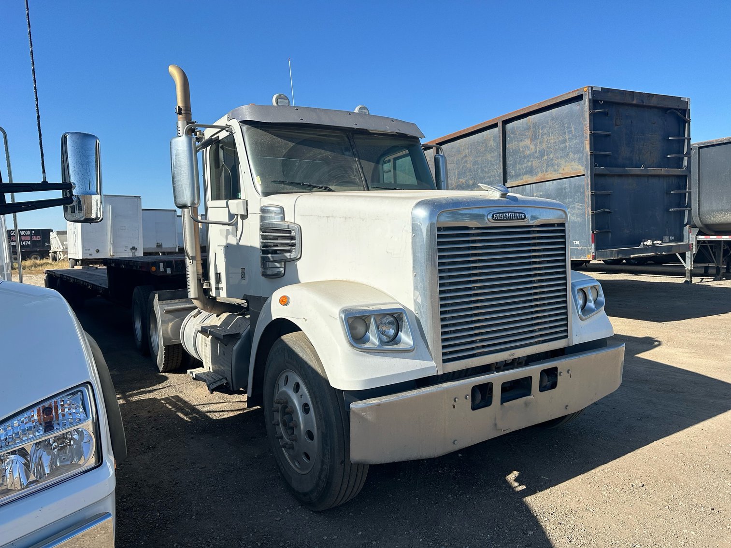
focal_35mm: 24
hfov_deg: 71.6
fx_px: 507
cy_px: 274
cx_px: 366
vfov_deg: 56.8
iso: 80
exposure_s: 1/4184
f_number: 1.78
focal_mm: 6.86
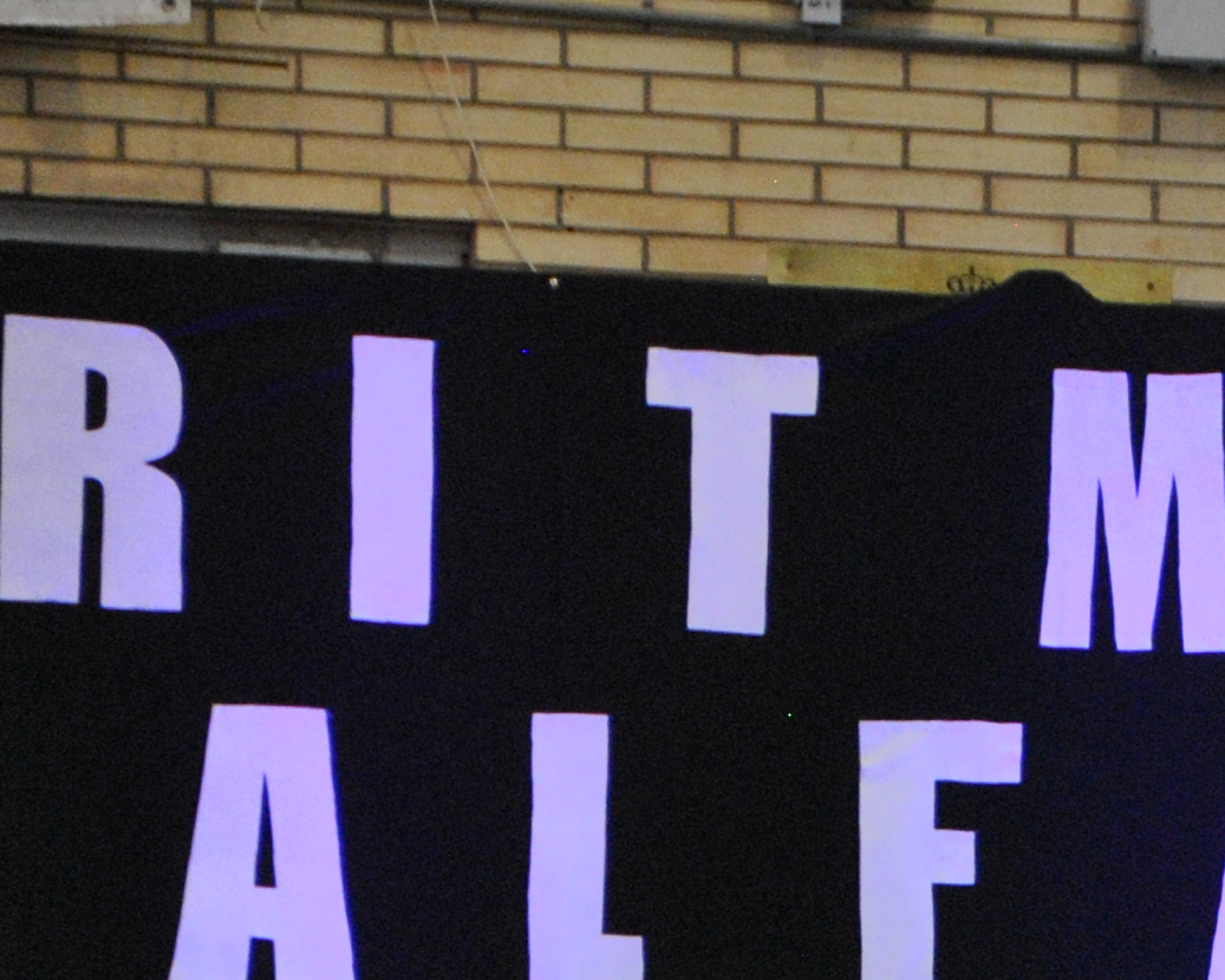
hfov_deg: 4.8
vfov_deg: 3.9
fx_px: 14315
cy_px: 1235
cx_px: 2126
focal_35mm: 395
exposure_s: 1/200
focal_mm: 75
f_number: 5.3
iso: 800
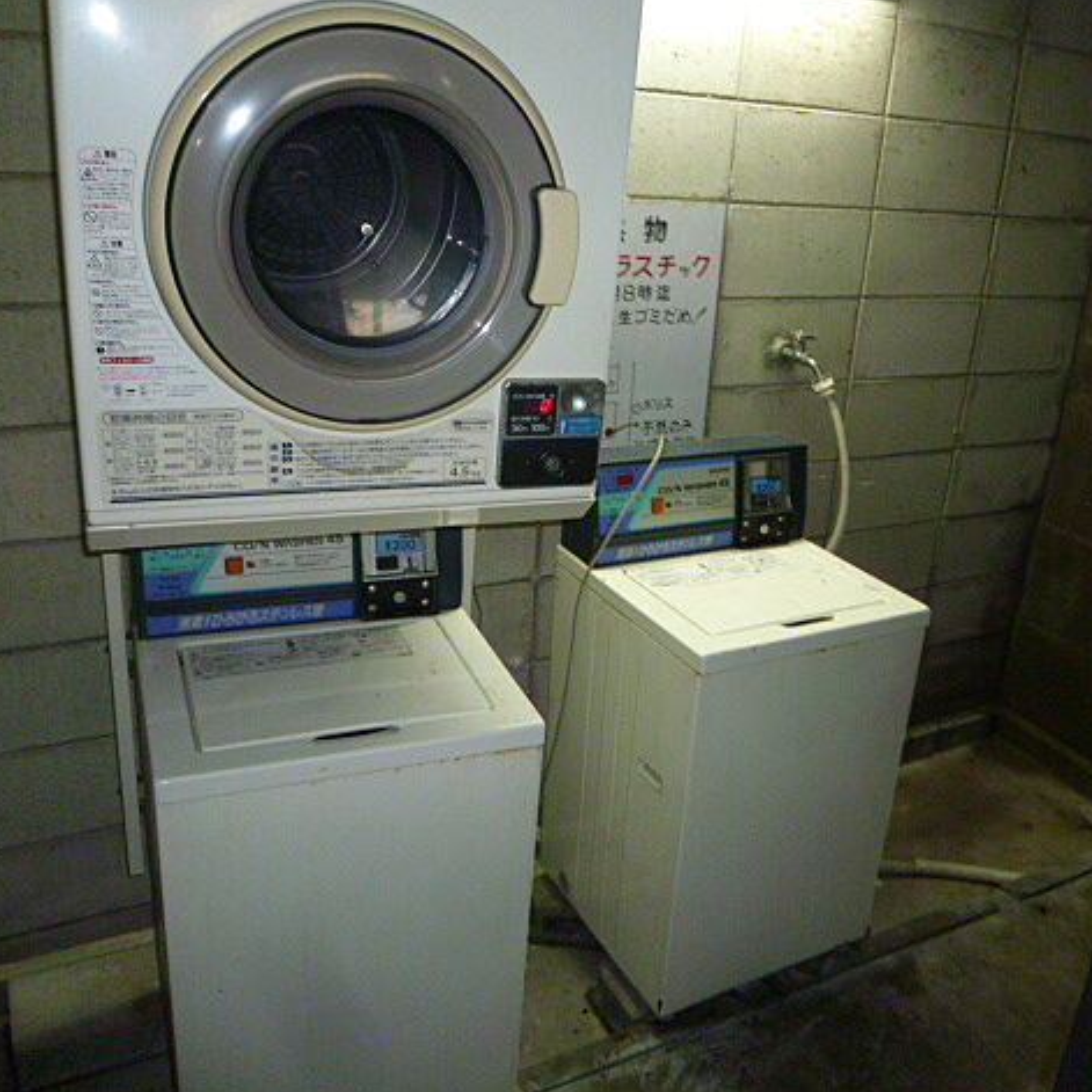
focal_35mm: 30
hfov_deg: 53.7
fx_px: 1071
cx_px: 651
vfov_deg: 54.0
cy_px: 545
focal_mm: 4.5
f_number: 2.8
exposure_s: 1/30
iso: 320
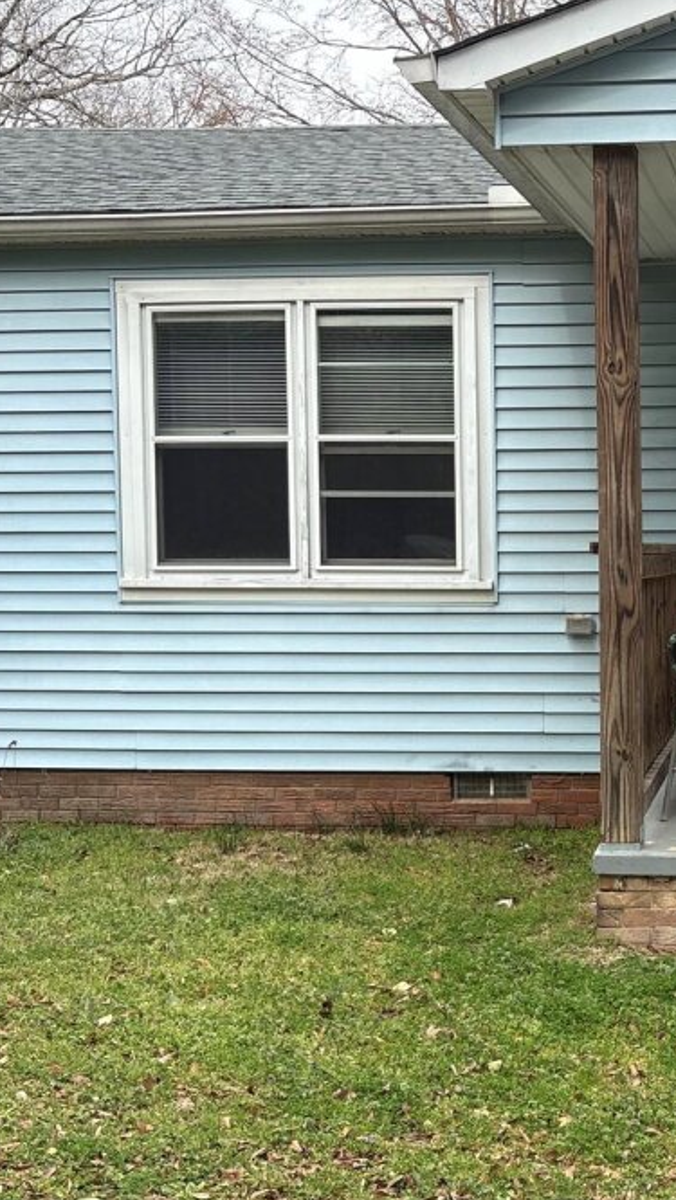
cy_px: 632
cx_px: 714
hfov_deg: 22.4
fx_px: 1624
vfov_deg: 40.6
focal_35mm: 51
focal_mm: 5.96
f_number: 1.6
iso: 50
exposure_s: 1/1135
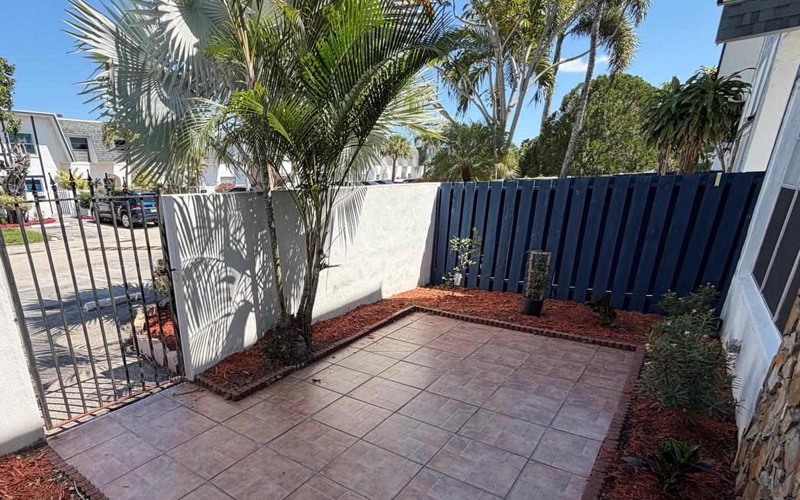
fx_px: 436
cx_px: 301
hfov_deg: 83.5
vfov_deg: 58.2
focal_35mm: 20
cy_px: 338
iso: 40
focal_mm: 2.22
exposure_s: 1/638
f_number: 2.2
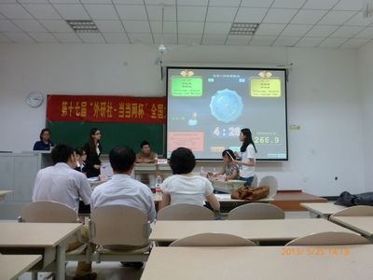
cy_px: 140
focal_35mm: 24
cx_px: 186
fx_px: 259
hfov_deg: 71.6
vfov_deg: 56.8
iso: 400
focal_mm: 4.3
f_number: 3.3
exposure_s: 1/15
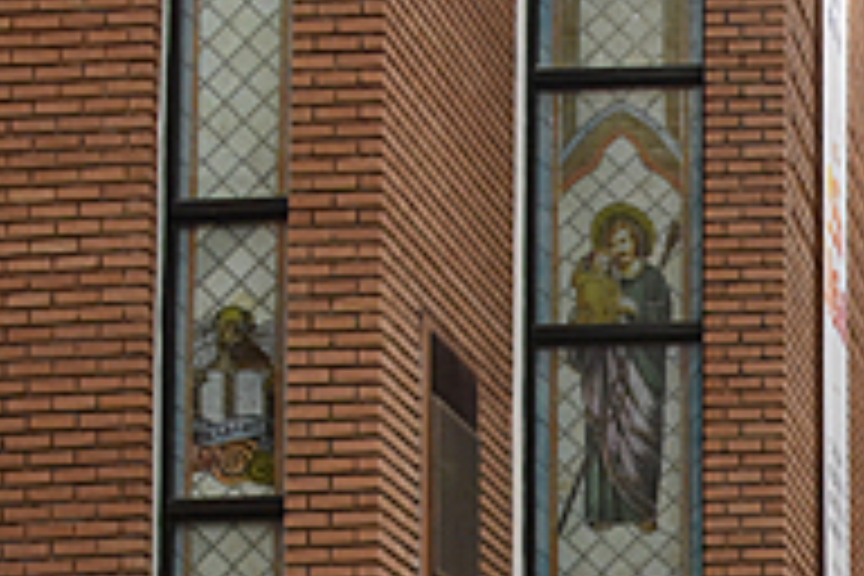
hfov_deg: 14.4
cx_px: 1372
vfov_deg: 9.8
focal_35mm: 131
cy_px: 1084
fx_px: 3144
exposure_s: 1/125
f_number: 5
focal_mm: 28
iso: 2800
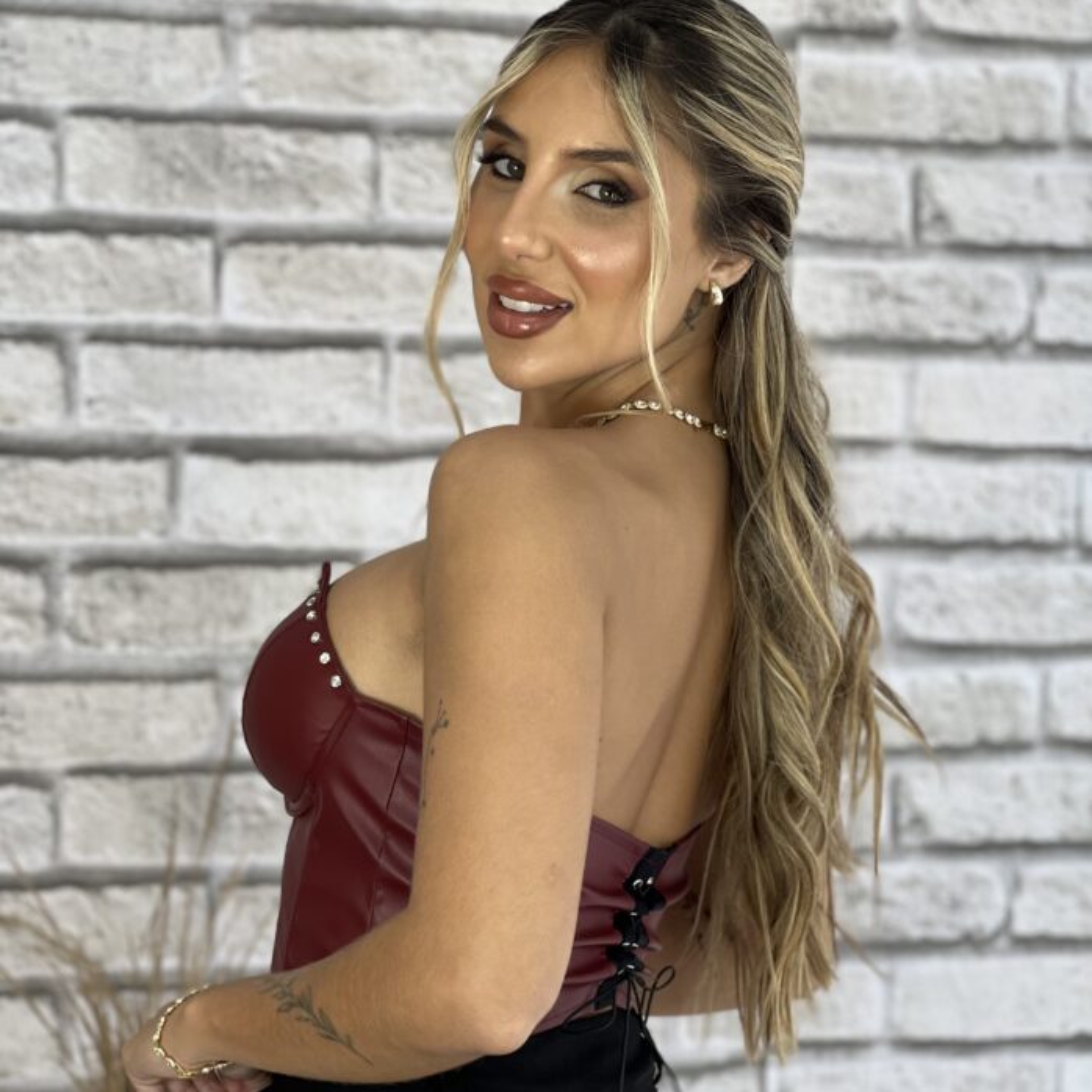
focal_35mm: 91
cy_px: 623
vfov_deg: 19.1
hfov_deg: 19.1
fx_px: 3248
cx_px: 546
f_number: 2.8
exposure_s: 1/120
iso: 100
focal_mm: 9
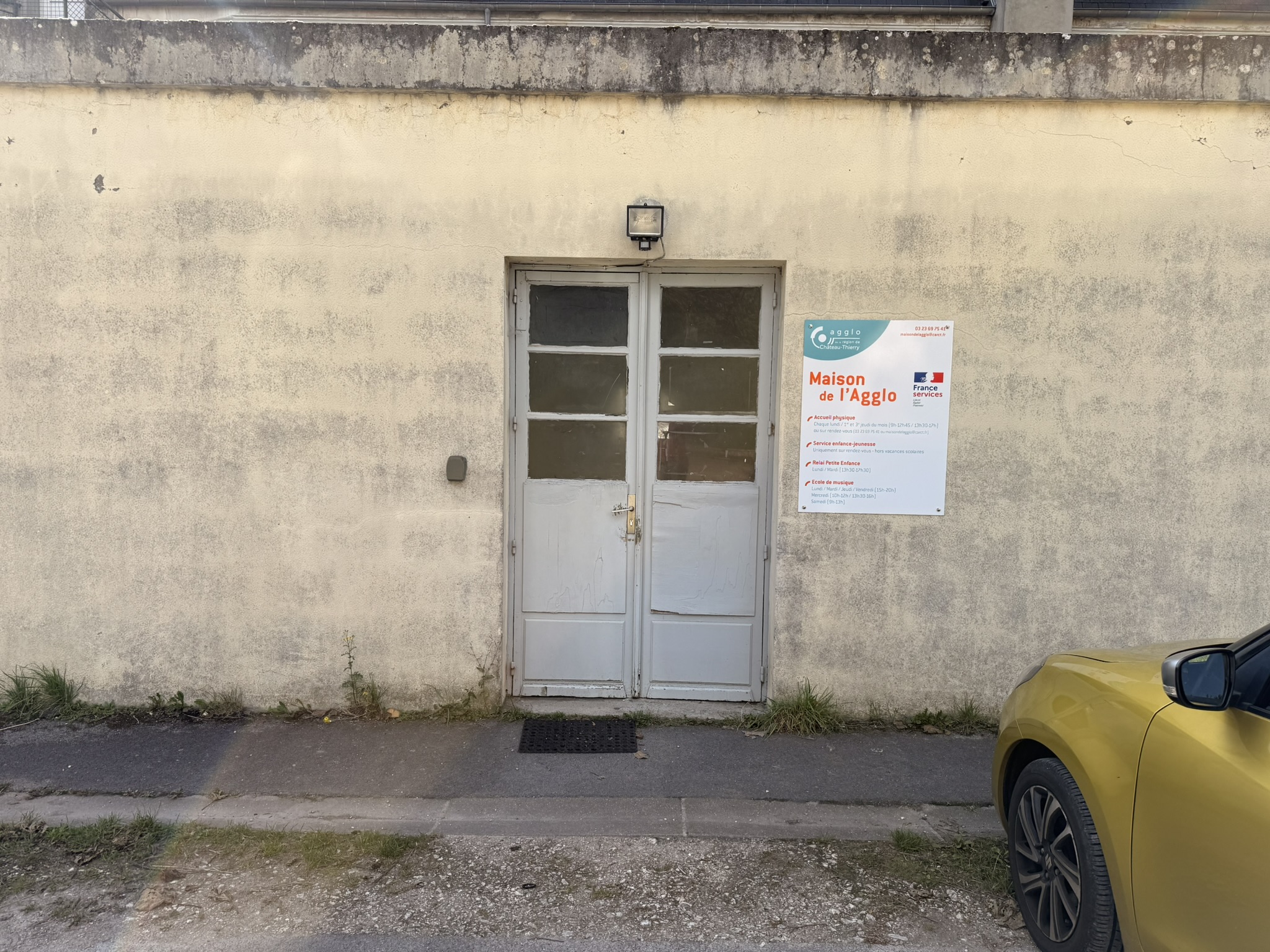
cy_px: 476
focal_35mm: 24
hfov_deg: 71.6
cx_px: 635
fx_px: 881
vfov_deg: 56.8
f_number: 1.78
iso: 80
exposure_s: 1/2445
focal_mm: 6.76
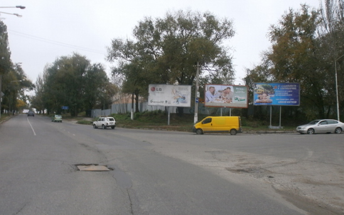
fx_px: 272
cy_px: 116
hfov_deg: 64.7
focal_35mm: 29
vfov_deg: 43.1
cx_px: 174
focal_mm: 4.8
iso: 100
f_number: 2.9
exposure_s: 1/160
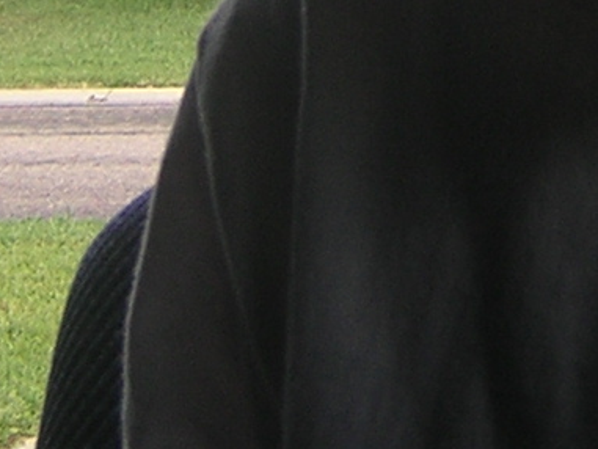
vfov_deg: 9.2
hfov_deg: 13.0
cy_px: -477
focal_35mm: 151
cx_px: 526
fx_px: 2609
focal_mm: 4.7
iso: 100
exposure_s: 1/225
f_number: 2.6
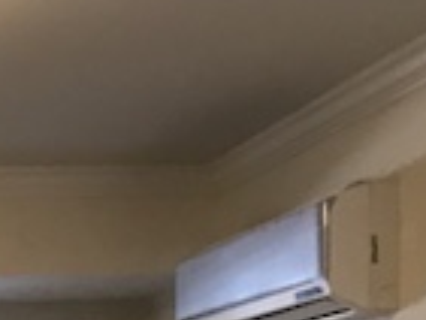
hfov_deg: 11.4
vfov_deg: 8.6
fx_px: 1958
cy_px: 728
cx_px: -381
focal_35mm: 159
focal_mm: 3.99
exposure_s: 1/17
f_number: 1.8
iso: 40
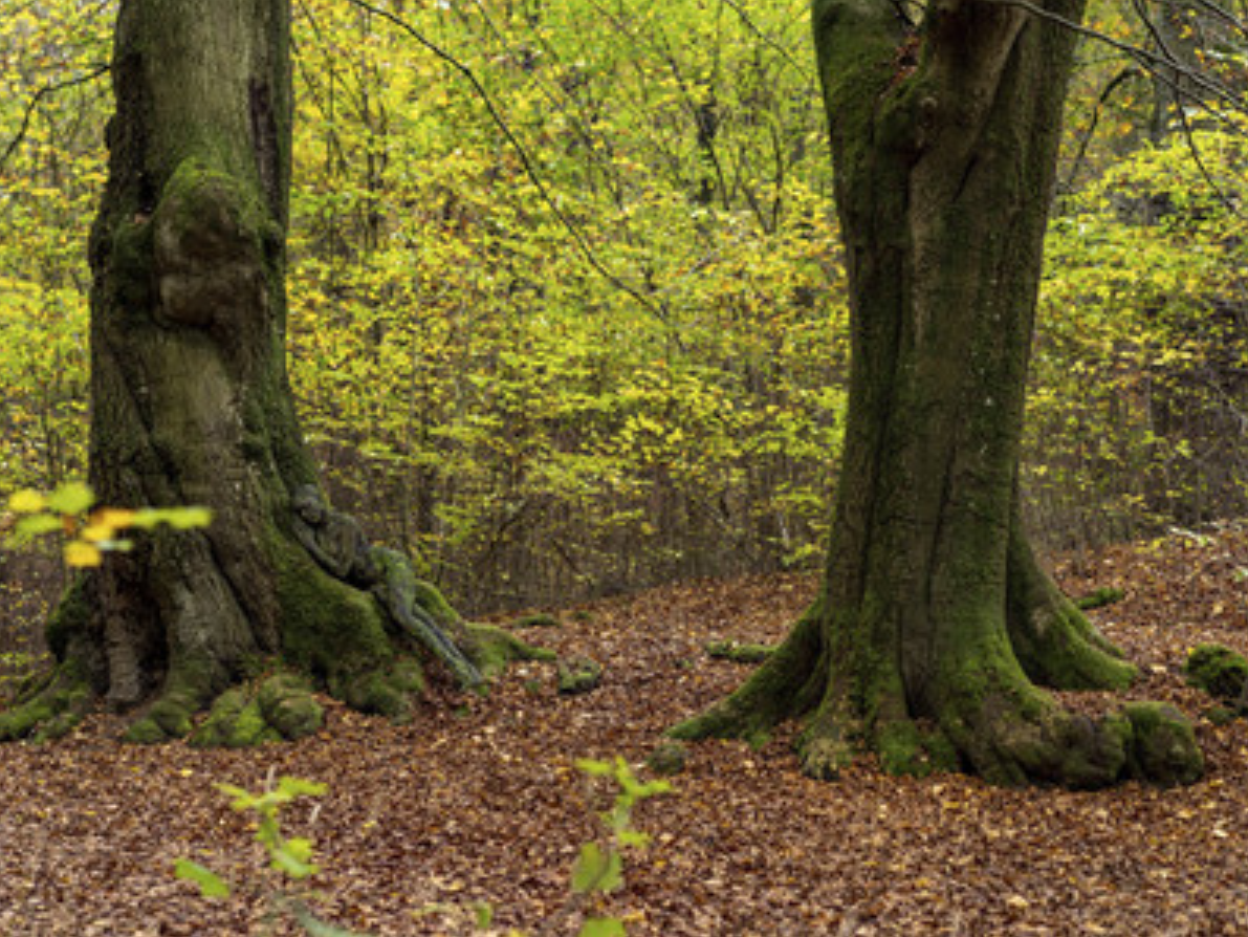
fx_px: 2164
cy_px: 468
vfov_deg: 24.4
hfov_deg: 32.2
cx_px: 567
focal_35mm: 60
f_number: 2.8
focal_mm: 55
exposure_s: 1/200
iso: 250
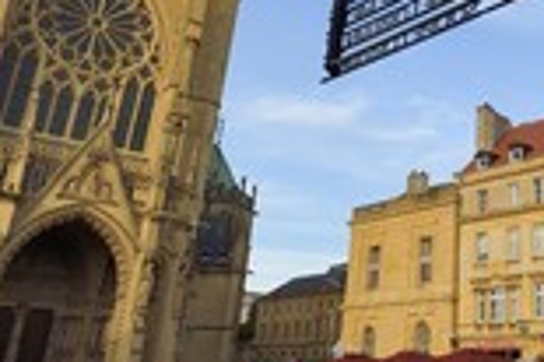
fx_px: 694
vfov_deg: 28.4
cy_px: 63
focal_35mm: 46
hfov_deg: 38.6
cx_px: 526
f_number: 11
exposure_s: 1/200
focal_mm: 17
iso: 200
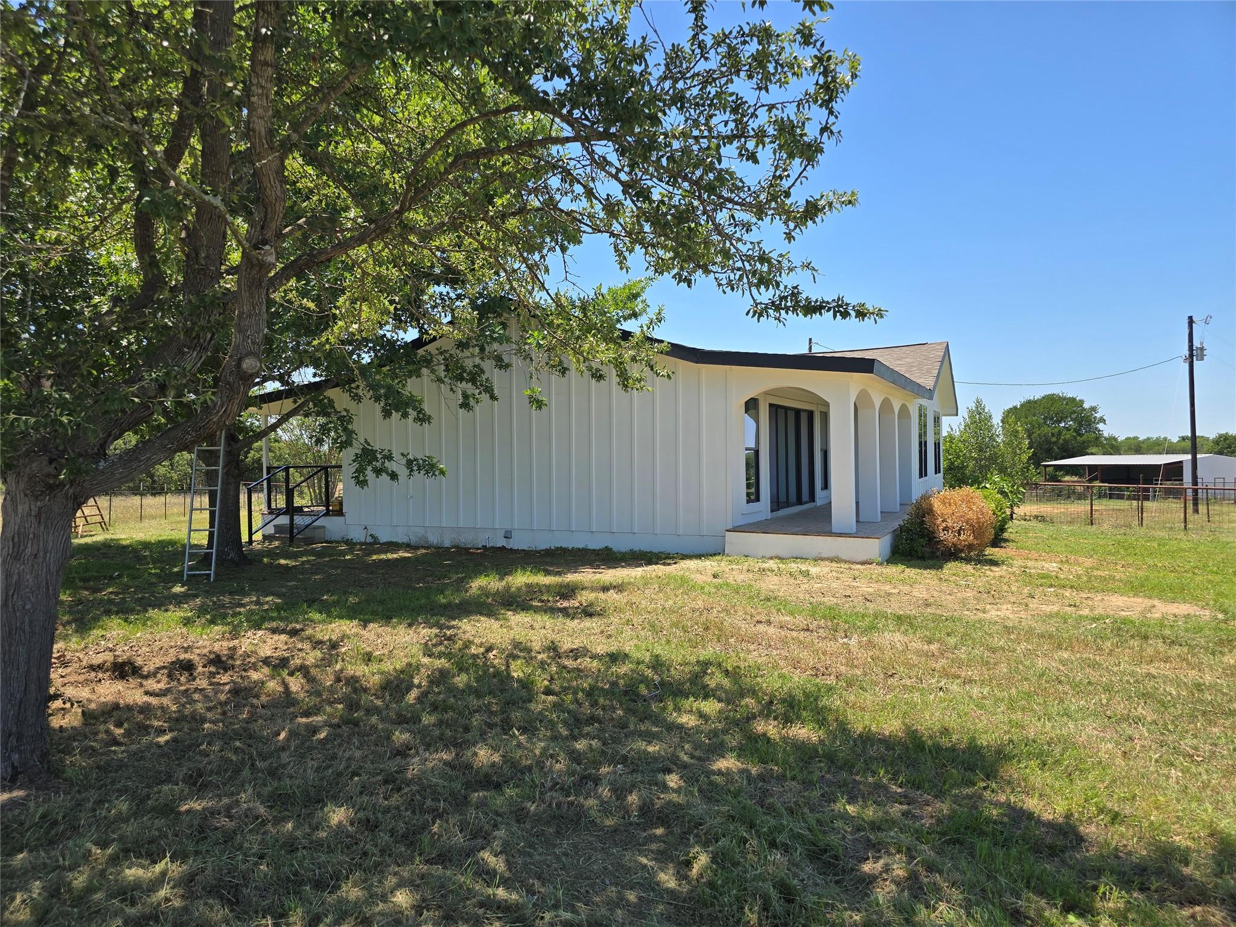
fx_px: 821
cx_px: 618
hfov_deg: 73.9
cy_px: 464
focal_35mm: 23
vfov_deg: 58.9
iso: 12
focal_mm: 6.3
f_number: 1.7
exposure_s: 1/485
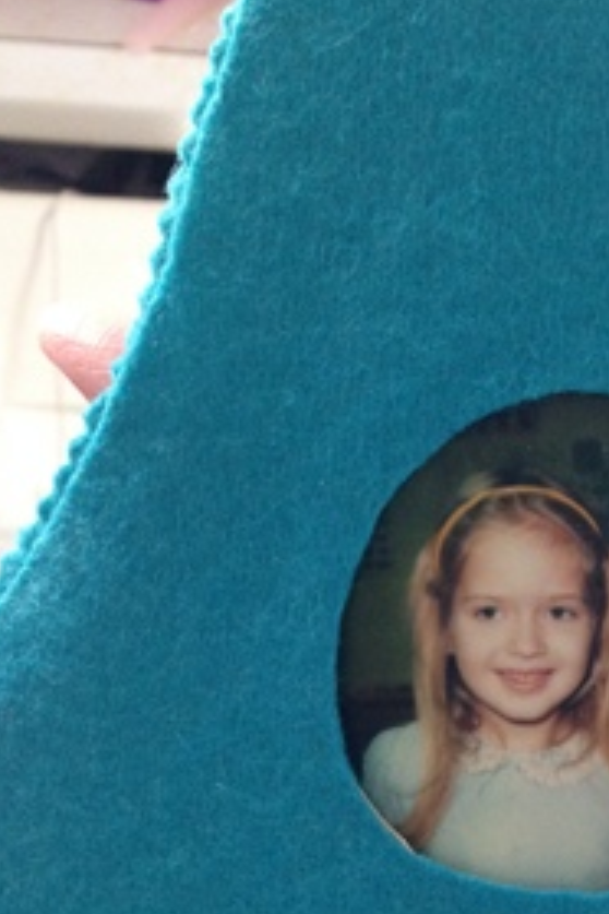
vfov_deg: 33.4
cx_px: 544
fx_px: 1497
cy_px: 668
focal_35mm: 59
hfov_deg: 22.5
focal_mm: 4.12
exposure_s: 1/20
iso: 250
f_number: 2.4
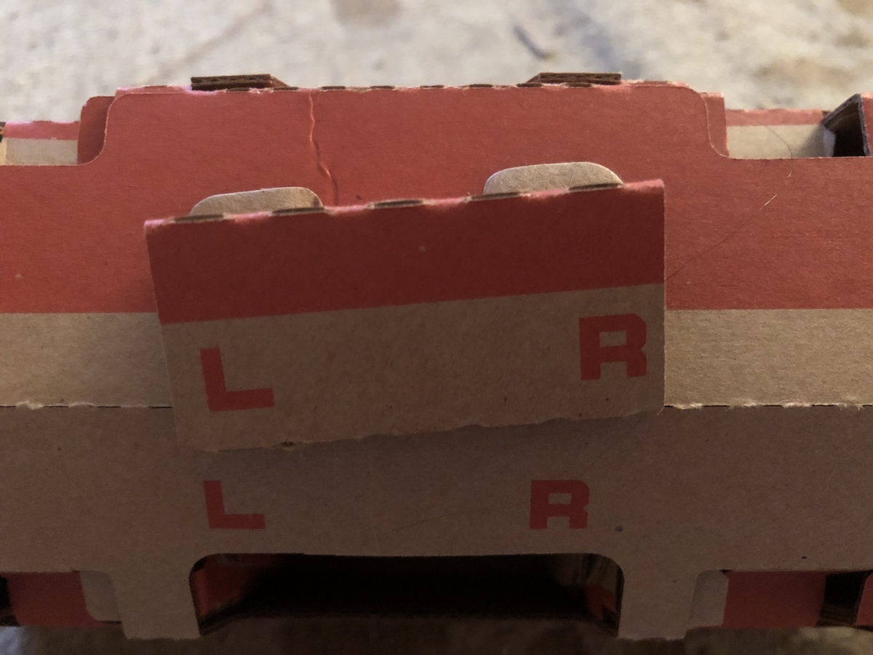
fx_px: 706
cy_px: 328
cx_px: 436
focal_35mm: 28
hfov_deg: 63.4
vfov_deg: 49.7
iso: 200
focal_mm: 3.99
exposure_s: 1/4
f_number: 1.8
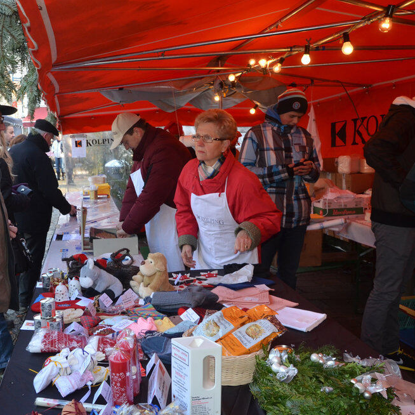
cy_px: 208
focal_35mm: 35
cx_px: 115
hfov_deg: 45.9
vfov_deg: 47.2
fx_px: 475
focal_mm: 18
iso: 800
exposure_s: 1/200
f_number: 9.5
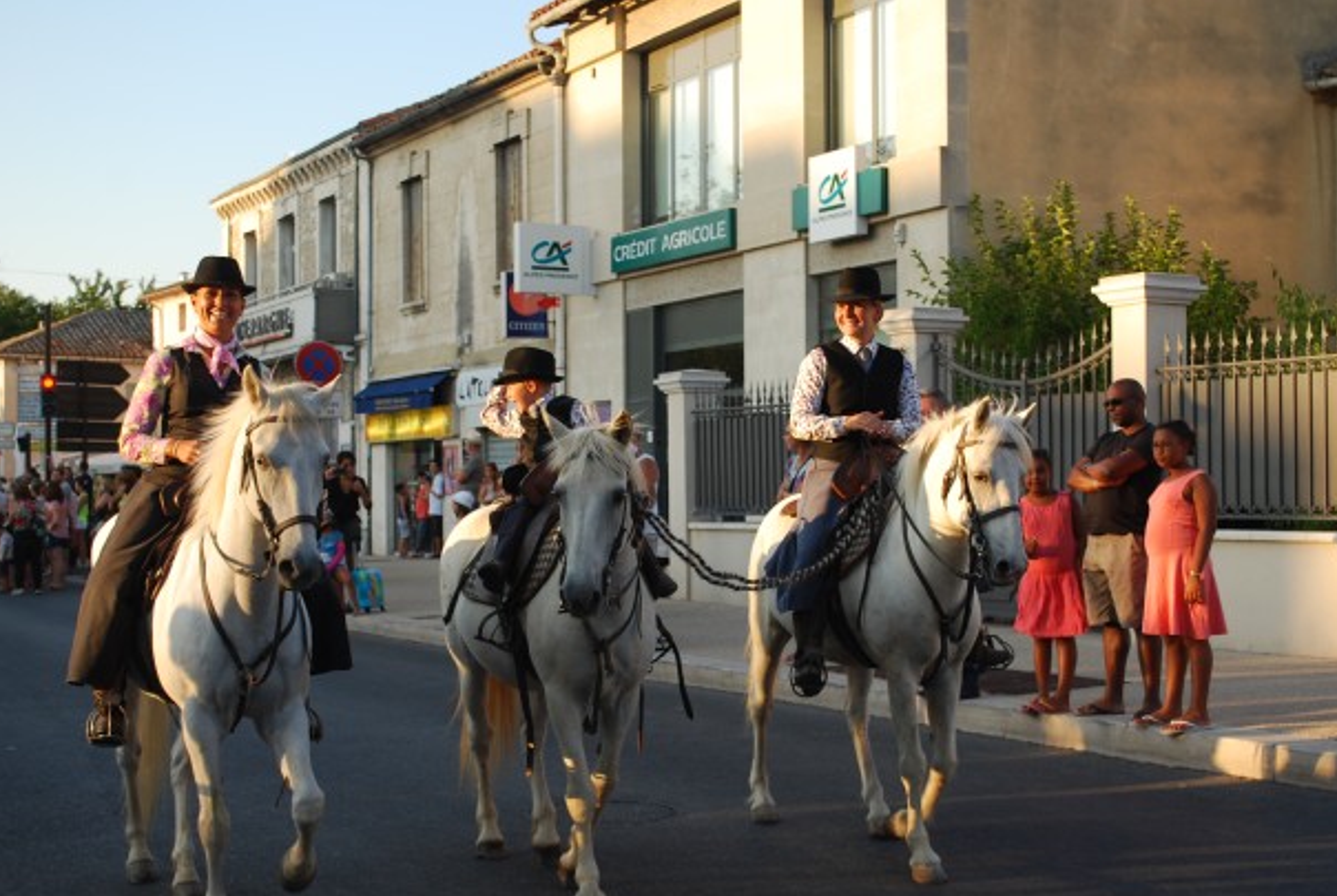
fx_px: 2009
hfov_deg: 36.8
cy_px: 472
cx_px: 673
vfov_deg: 25.2
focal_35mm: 54
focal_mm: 34
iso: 140
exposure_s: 1/125
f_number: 5.6
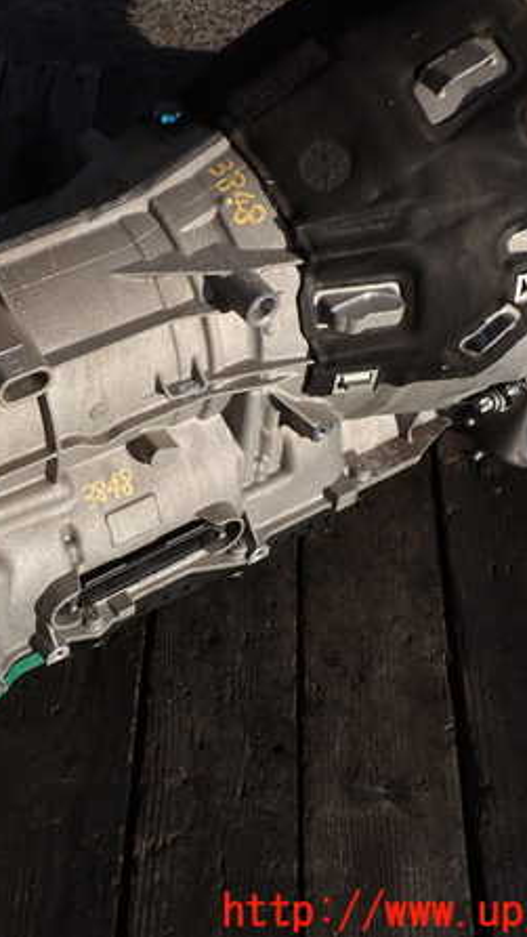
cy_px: 466
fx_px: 1093
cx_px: 67
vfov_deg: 46.4
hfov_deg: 26.3
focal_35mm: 44
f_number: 9
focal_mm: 5.4
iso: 100
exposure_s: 1/160
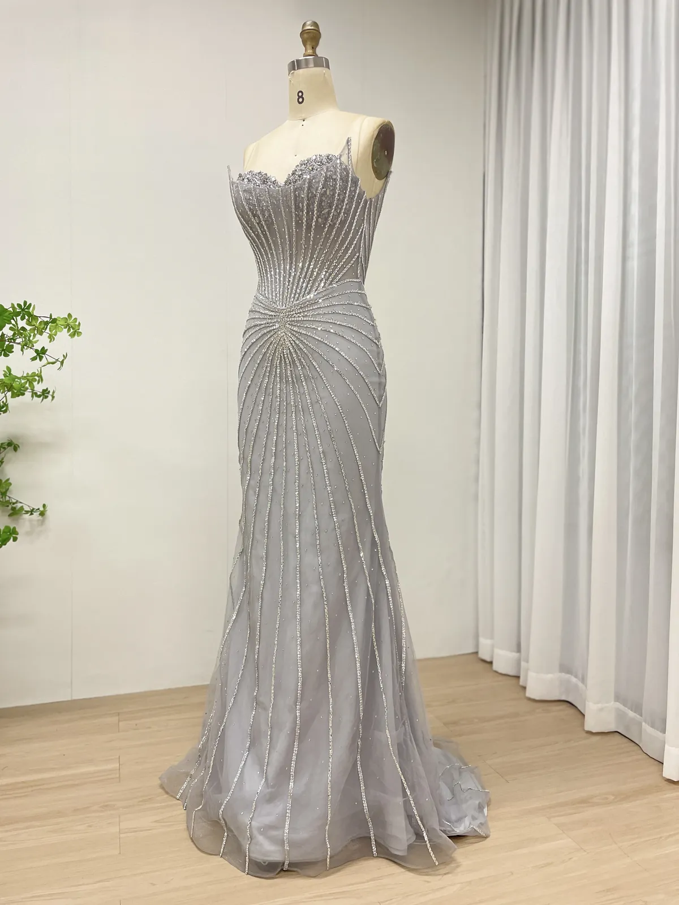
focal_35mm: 26
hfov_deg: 53.1
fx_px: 680
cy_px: 452
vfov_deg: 67.3
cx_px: 340
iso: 125
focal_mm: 4.2
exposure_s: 1/50
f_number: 1.6
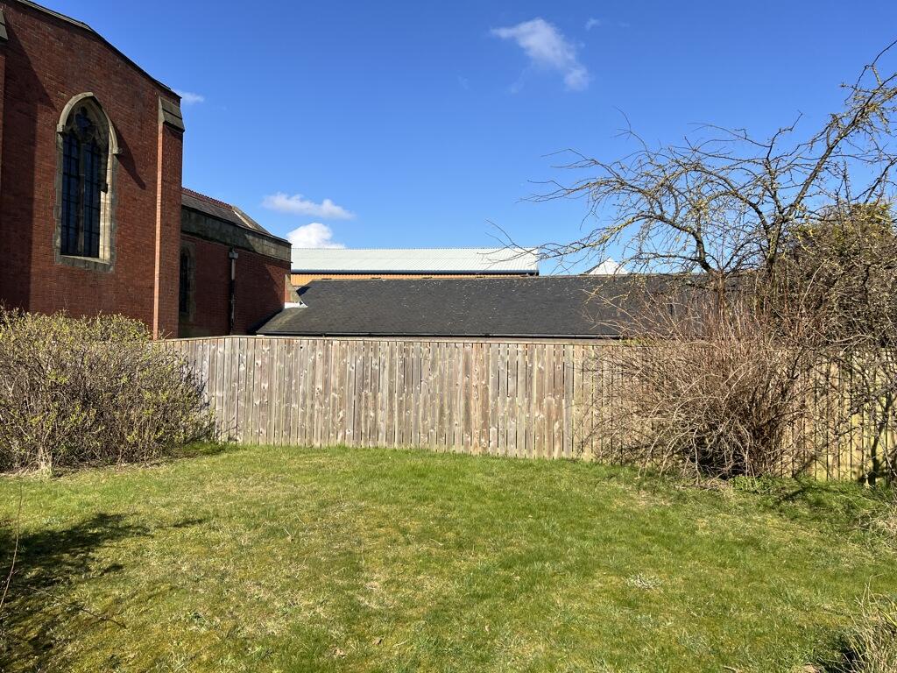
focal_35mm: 26
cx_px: 448
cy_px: 336
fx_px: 674
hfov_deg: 67.3
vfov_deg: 53.1
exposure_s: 1/3831
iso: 50
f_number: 1.5
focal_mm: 5.7
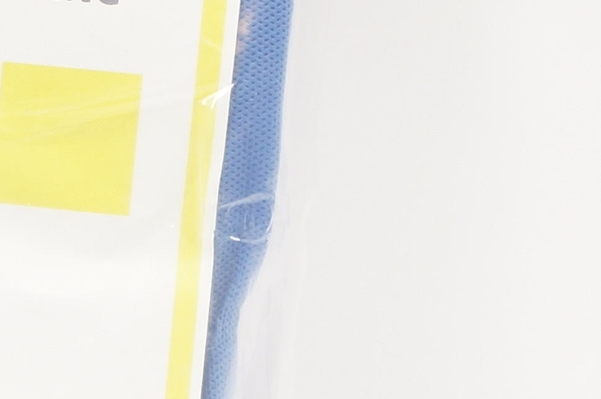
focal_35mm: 191
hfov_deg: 10.6
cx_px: -110
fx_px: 3177
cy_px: 193
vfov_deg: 7.2
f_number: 4.5
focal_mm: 25
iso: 400
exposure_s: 1/60
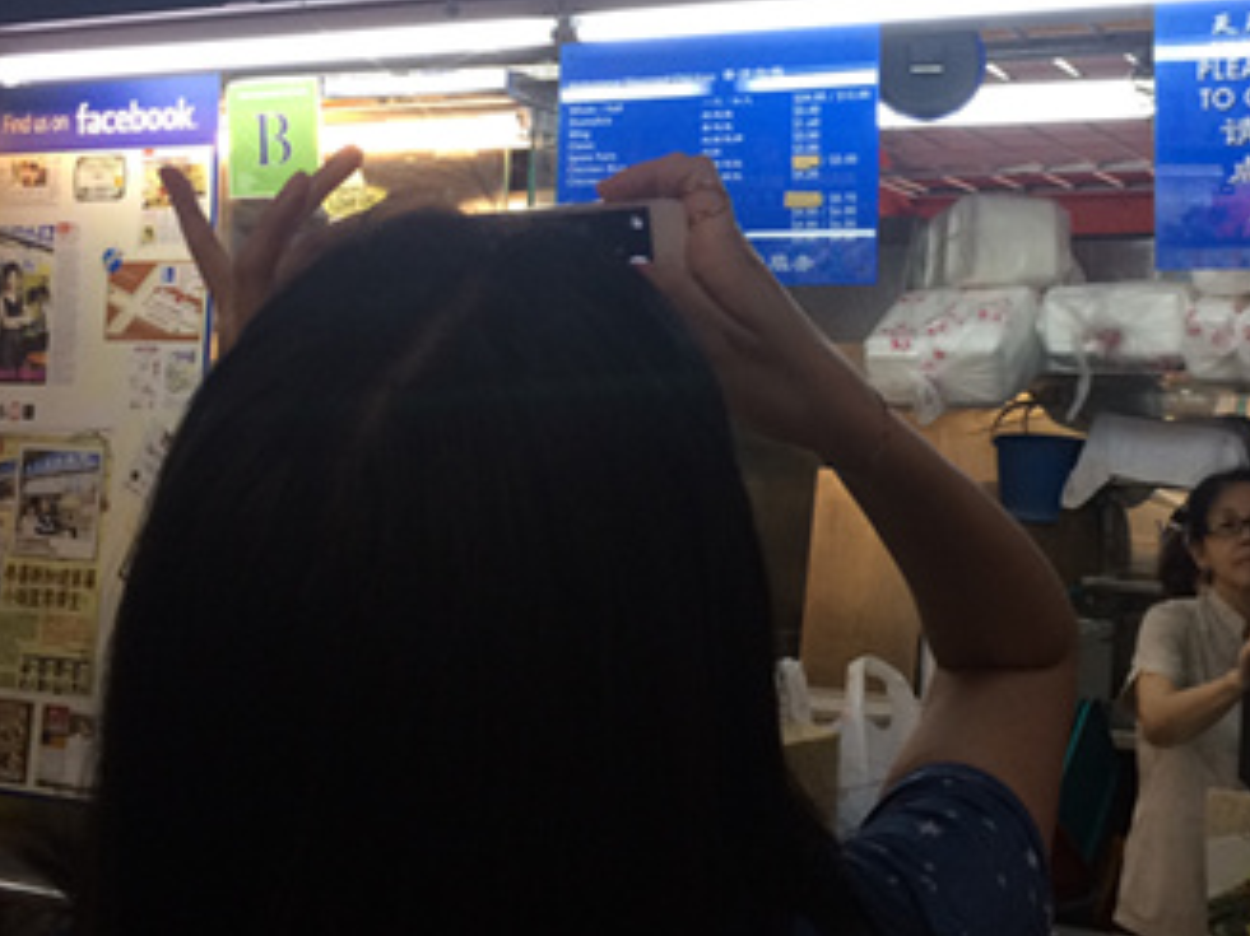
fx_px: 1985
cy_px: 210
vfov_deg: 26.1
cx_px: 707
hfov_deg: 34.9
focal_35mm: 55
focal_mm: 4.12
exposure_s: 1/30
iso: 50
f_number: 2.2
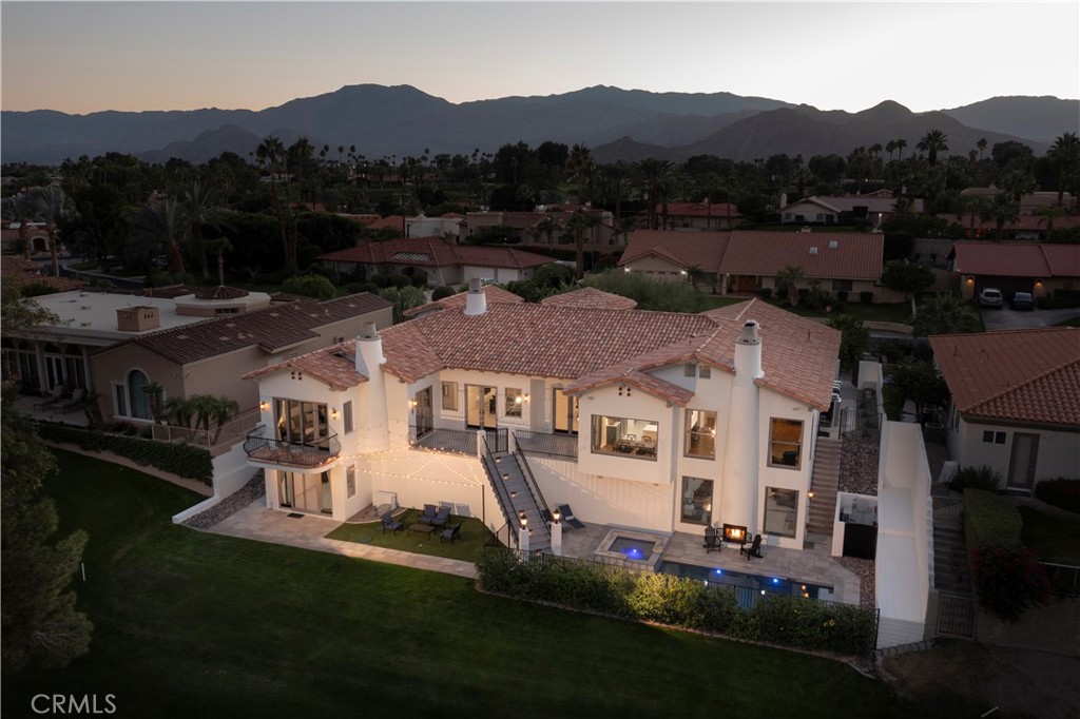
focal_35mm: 28
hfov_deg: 65.5
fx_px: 840
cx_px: 540
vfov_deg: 46.4
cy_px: 360
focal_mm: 10.26
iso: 100
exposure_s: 1/5
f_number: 5
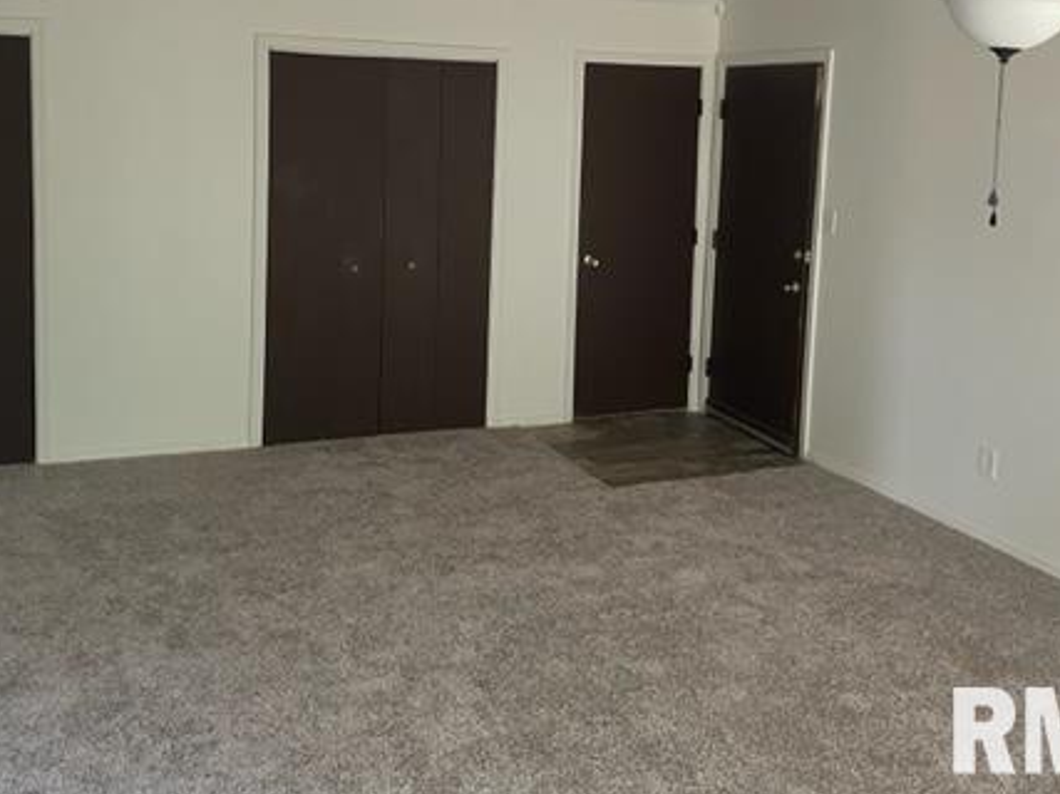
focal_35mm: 39
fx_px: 1194
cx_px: 536
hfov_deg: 47.9
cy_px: 218
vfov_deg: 36.1
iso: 200
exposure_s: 1/60
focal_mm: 4.2
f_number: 1.6
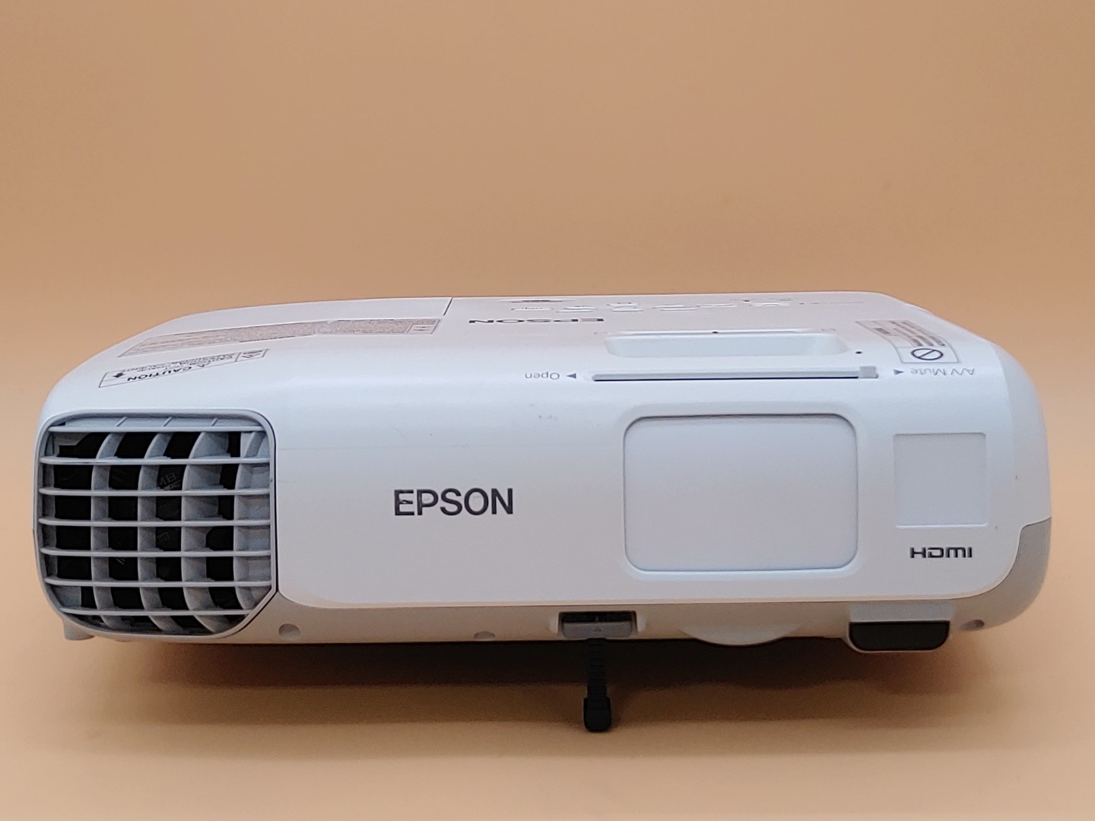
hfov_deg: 31.2
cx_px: 548
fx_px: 1961
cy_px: 410
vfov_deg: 23.7
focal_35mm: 62
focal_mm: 4.36
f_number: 1.8
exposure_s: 1/148
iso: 50
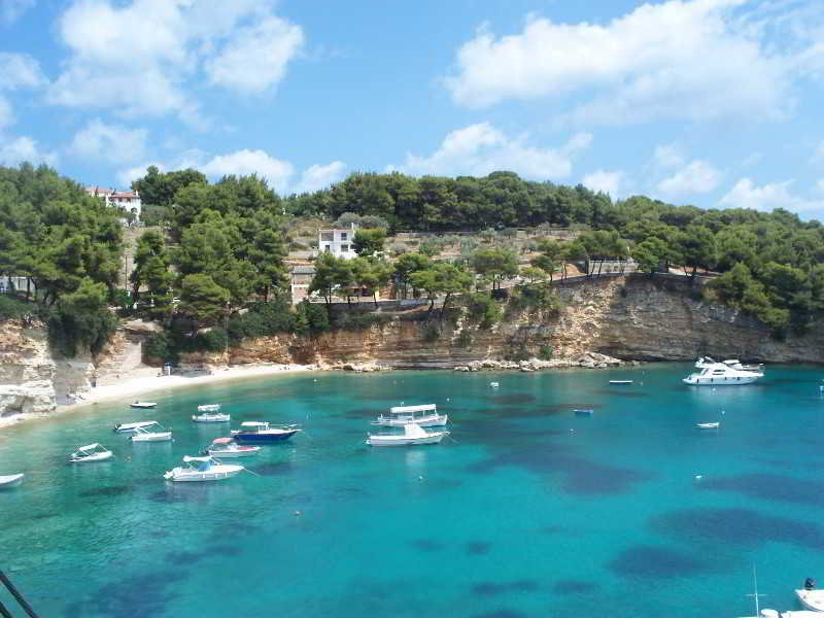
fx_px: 857
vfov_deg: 39.7
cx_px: 412
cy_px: 309
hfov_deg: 51.4
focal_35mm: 36
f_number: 5
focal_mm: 7.54
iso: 80
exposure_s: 1/320
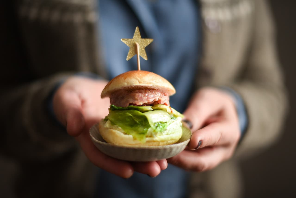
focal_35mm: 50
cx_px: 148
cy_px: 99
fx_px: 411
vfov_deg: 27.0
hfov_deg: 39.6
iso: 400
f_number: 1.4
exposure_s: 1/50
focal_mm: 50
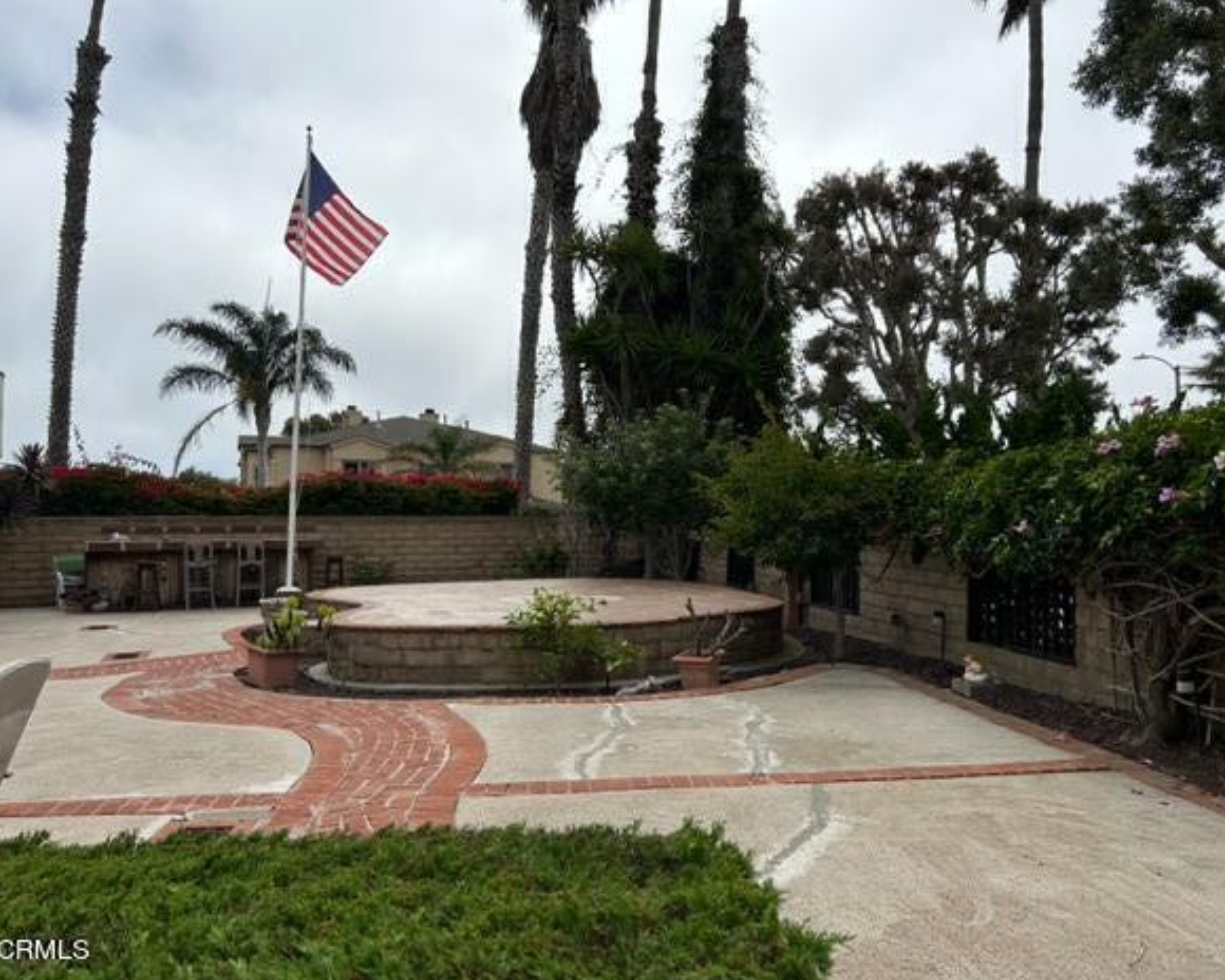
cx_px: 659
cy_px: 488
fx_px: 1015
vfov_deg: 51.5
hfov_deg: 62.1
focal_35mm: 28
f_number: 1.5
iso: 50
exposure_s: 1/9434
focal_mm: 5.7
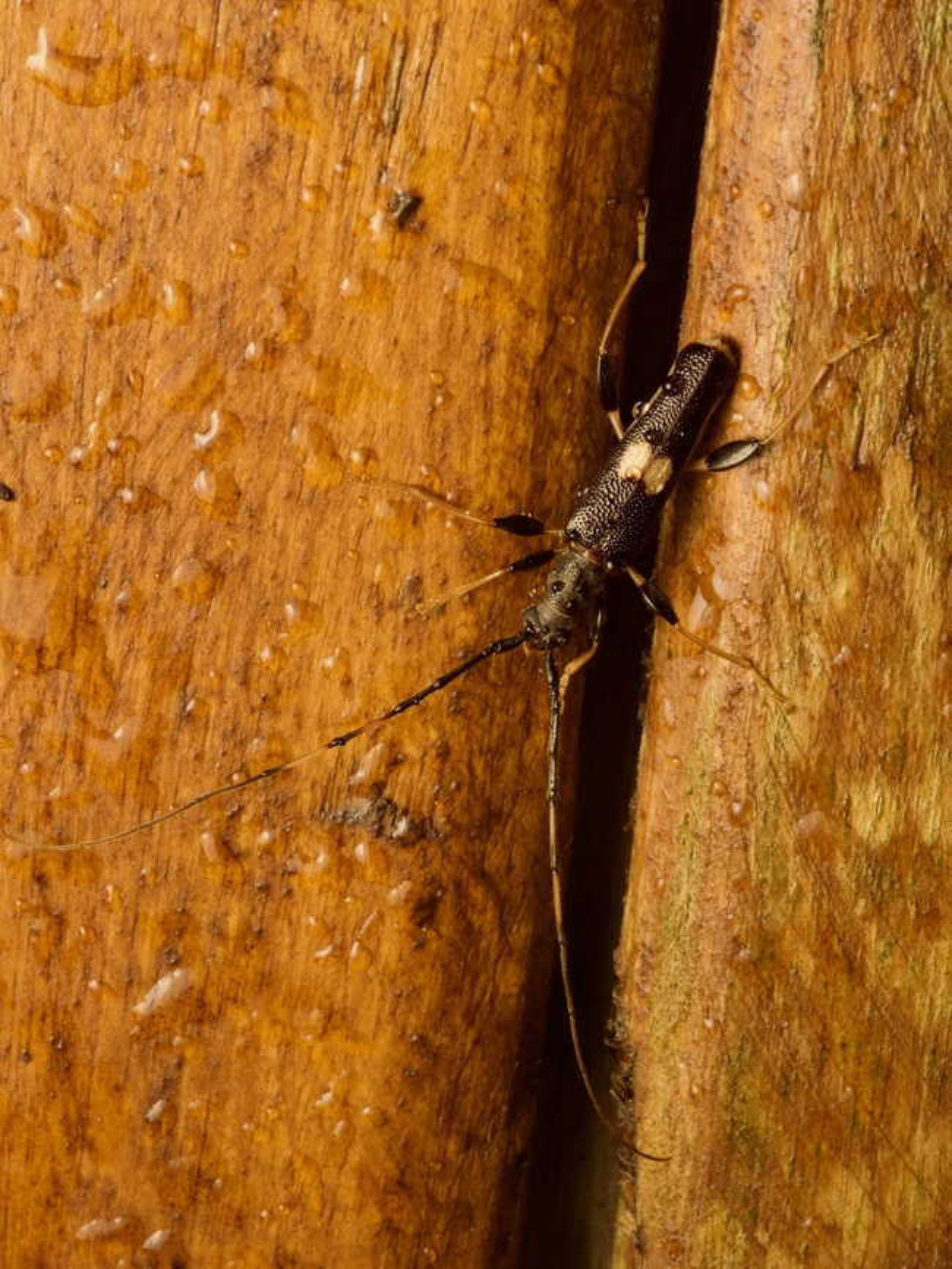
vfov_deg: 16.4
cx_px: 476
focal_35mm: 120
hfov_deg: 12.4
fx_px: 4398
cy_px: 634
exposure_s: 1/160
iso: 400
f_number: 16
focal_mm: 60
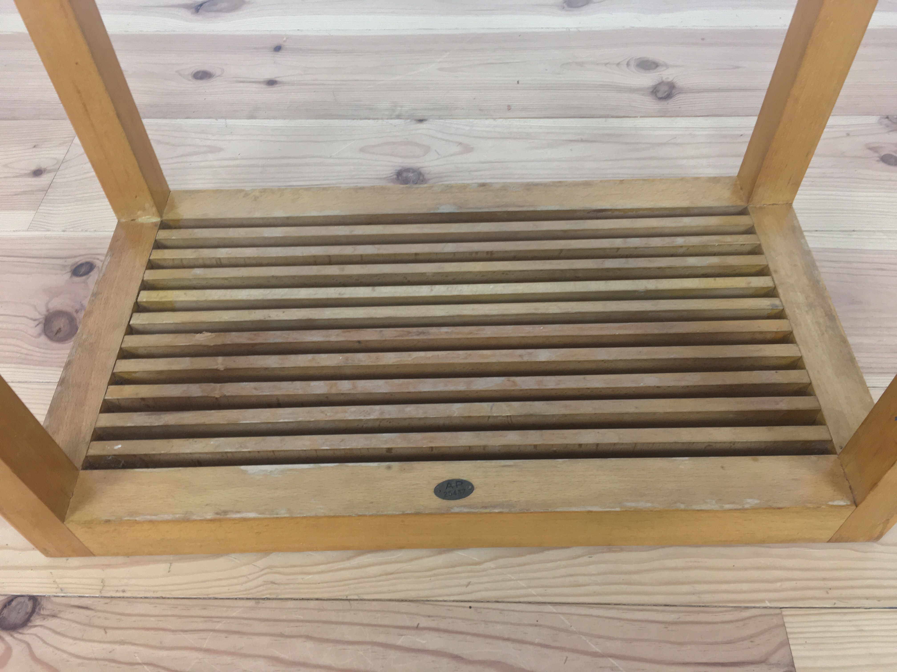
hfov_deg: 61.7
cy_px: 336
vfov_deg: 48.2
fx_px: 751
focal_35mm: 29
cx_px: 448
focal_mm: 4.15
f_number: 2.2
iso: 64
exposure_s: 1/33
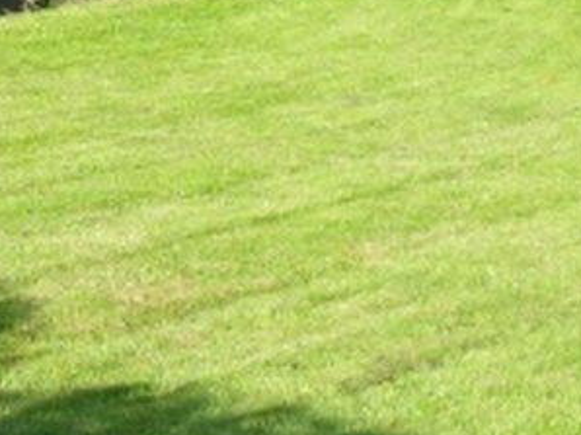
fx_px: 2365
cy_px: -101
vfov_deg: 10.3
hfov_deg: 13.7
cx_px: -64
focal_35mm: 141
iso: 100
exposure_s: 1/500
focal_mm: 6.2
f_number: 2.8
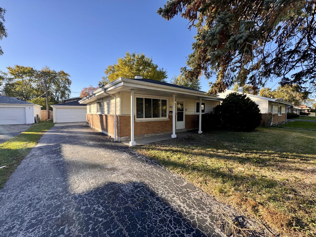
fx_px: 128
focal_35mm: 14
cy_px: 118
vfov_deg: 85.7
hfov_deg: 102.1
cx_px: 158
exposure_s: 1/276
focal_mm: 2.22
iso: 40
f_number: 2.2
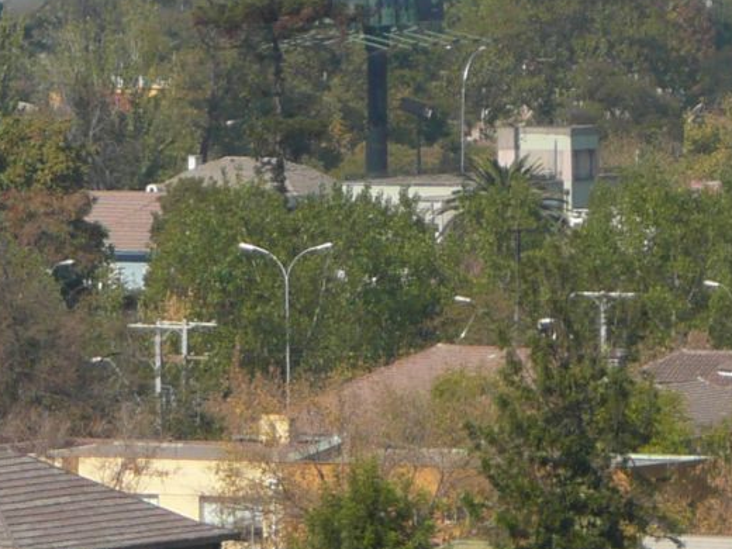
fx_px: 13364
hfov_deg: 3.1
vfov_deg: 2.4
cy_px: -61
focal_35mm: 632
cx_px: 48
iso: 100
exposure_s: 1/500
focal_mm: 29.2
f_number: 4.8
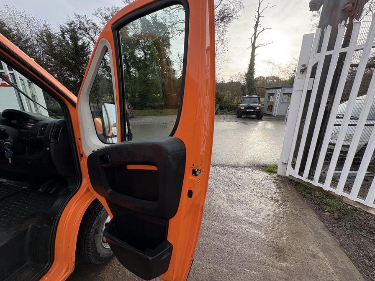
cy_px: 140
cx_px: 188
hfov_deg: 102.1
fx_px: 152
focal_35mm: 14
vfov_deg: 85.7
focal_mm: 2.22
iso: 40
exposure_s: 1/430
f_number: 2.2
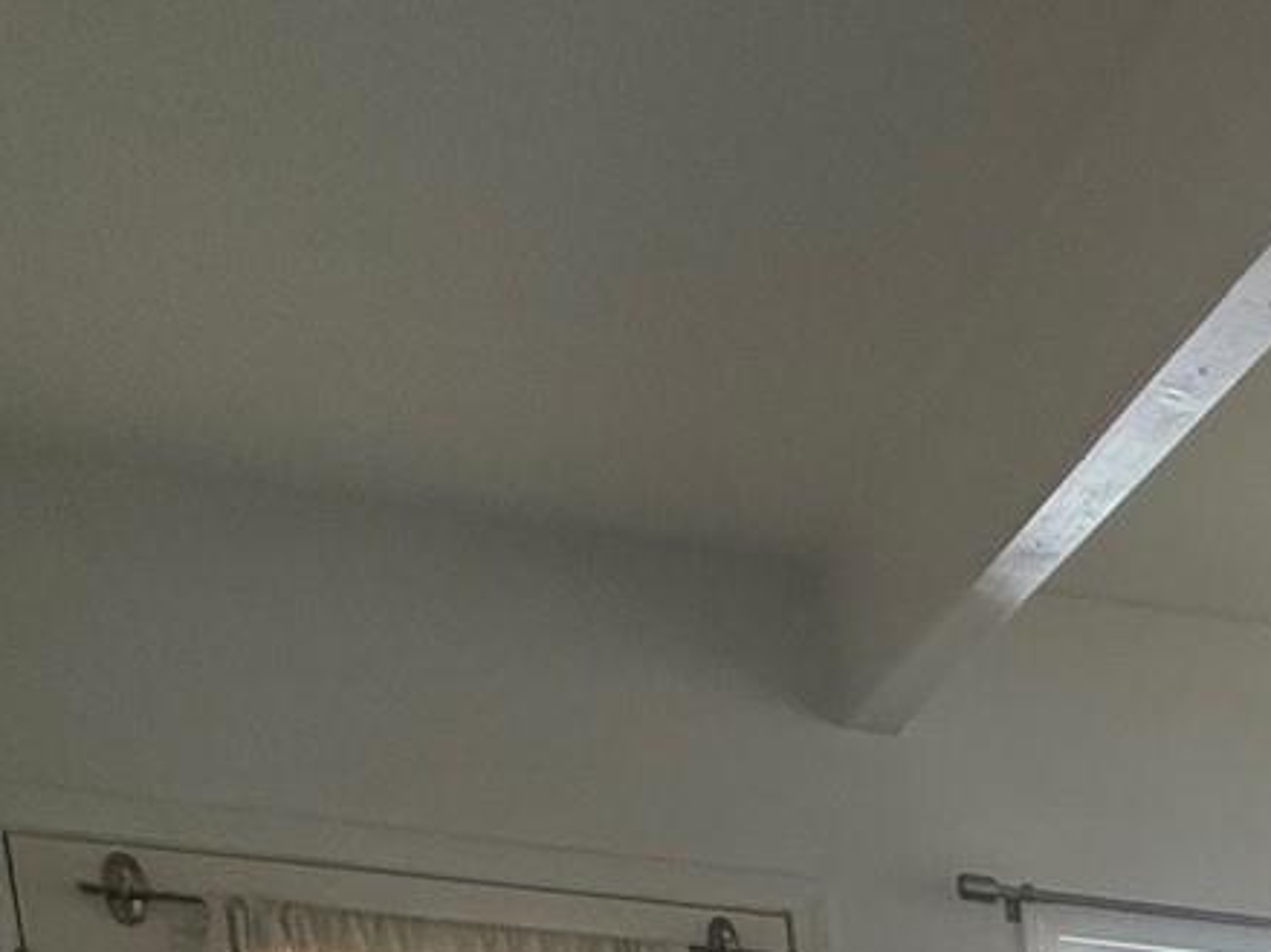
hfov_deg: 24.1
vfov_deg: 21.9
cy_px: 1548
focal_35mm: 51
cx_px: 2125
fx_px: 1872
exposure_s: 1/99
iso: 160
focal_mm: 2.22
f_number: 2.2
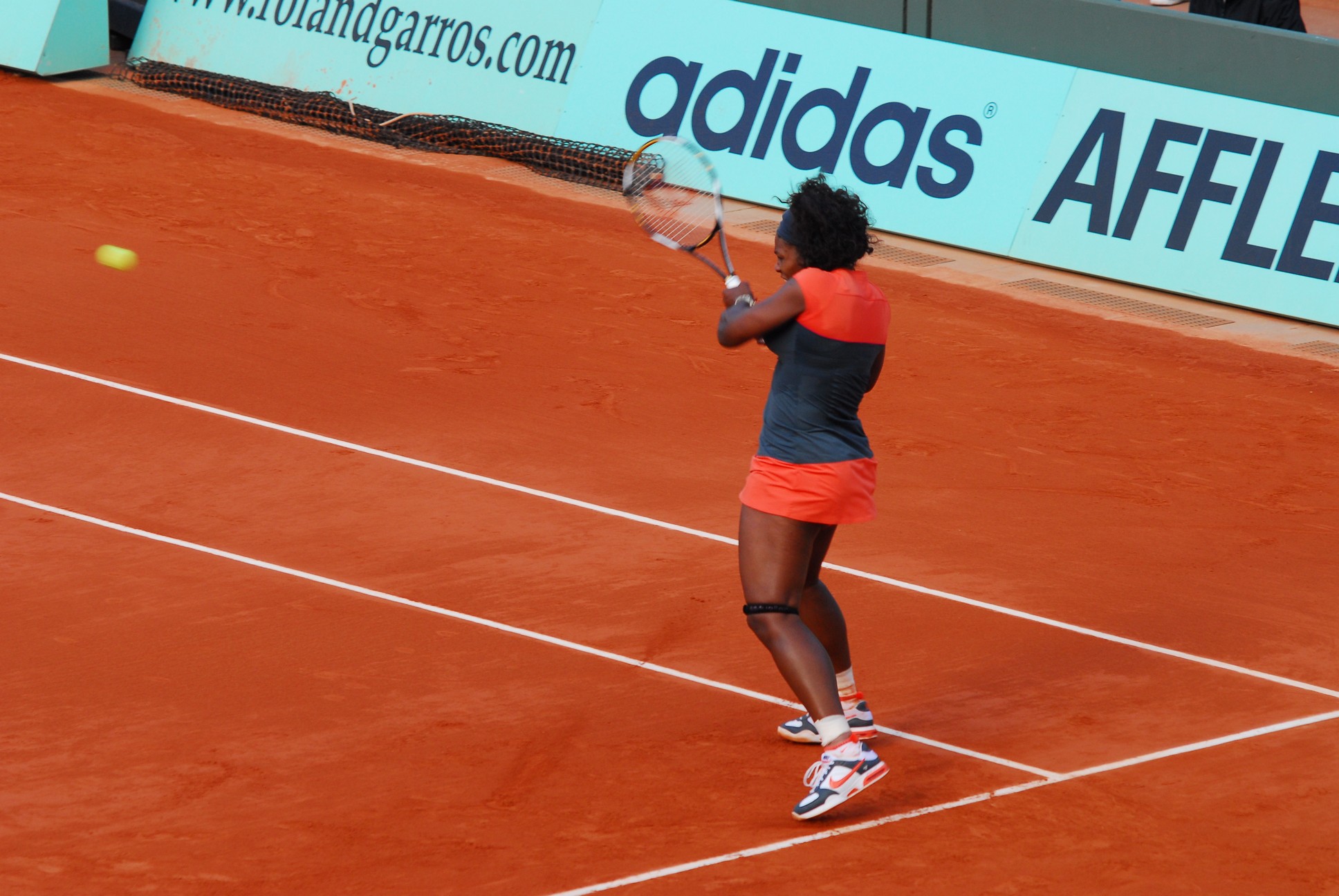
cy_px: 448
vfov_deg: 5.7
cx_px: 670
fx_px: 8937
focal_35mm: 240
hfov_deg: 8.6
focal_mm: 160
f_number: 5.6
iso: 320
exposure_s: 1/320
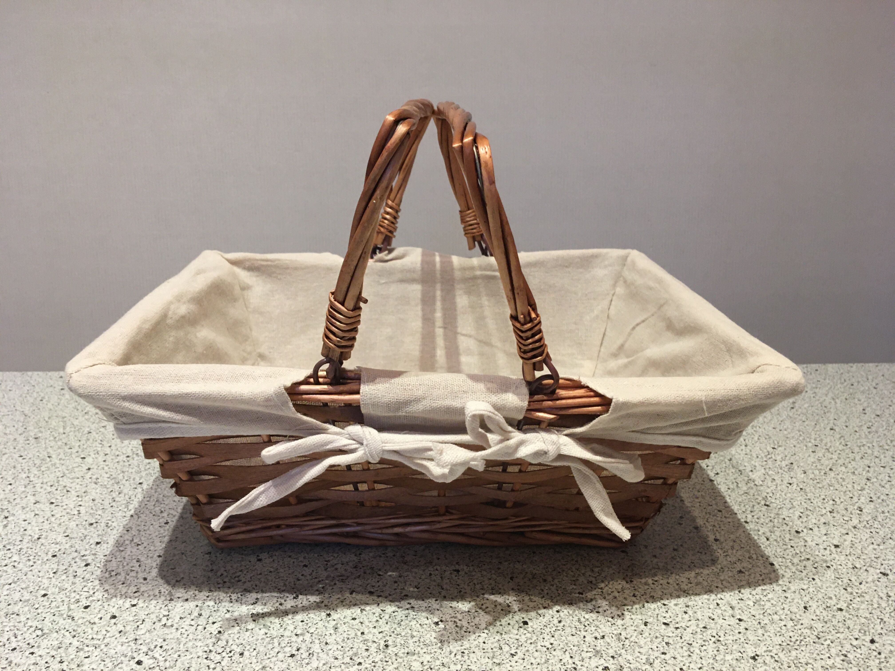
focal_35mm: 29
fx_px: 750
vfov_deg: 48.2
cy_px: 336
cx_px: 448
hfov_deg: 61.7
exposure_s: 1/33
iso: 125
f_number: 2.2
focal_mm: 4.15
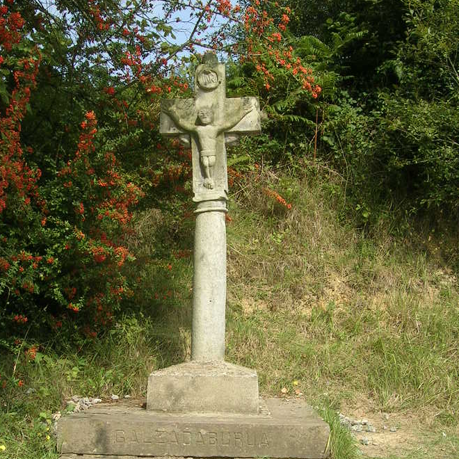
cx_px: 234
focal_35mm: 48
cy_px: 321
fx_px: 720
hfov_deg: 35.4
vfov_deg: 34.9
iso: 50
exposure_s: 1/279
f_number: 4.8
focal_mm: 5.4
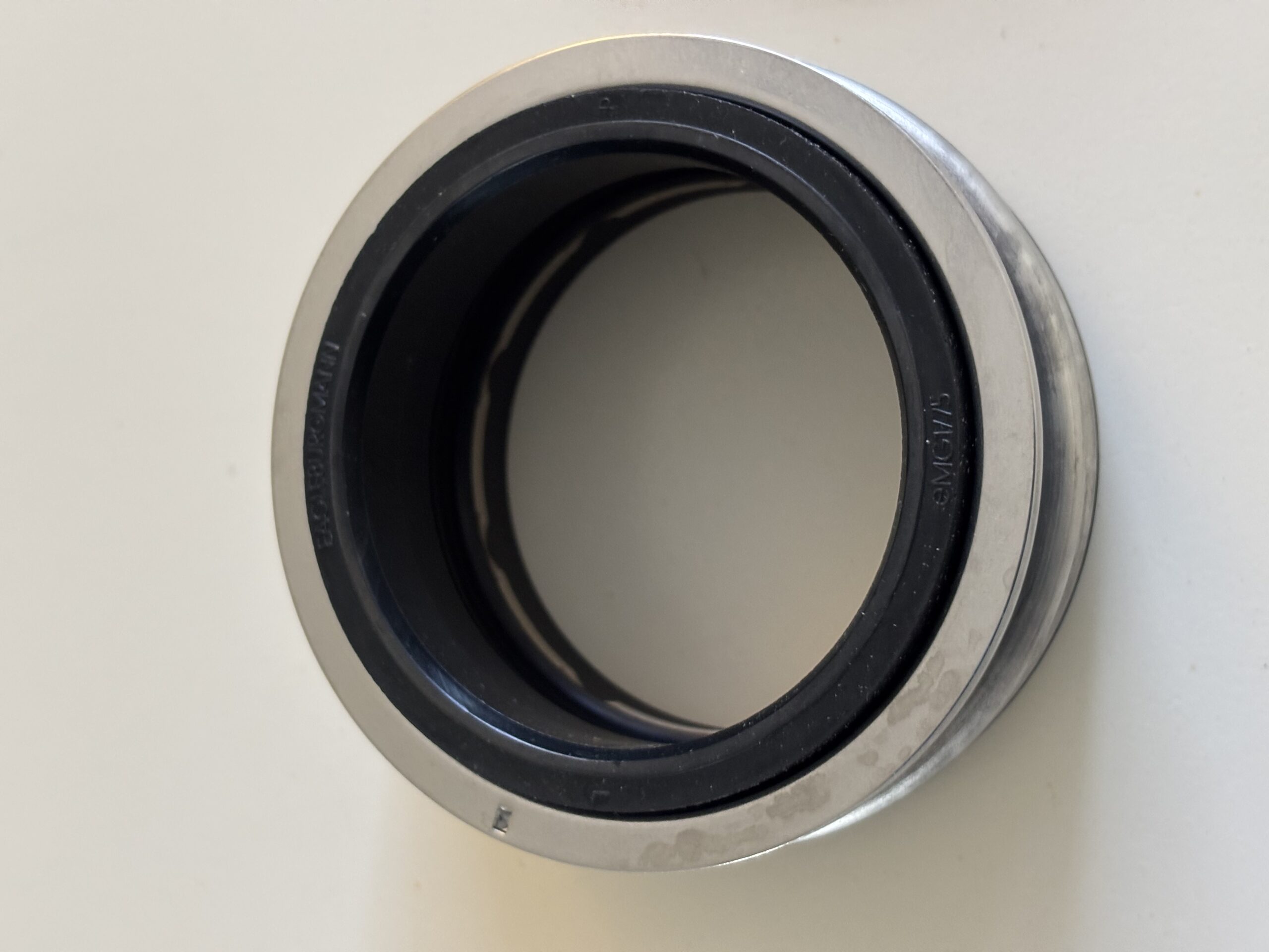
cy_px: 476
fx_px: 1906
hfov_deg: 36.8
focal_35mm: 52
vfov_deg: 28.0
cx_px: 634
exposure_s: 1/40
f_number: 1.6
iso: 250
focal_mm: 5.96
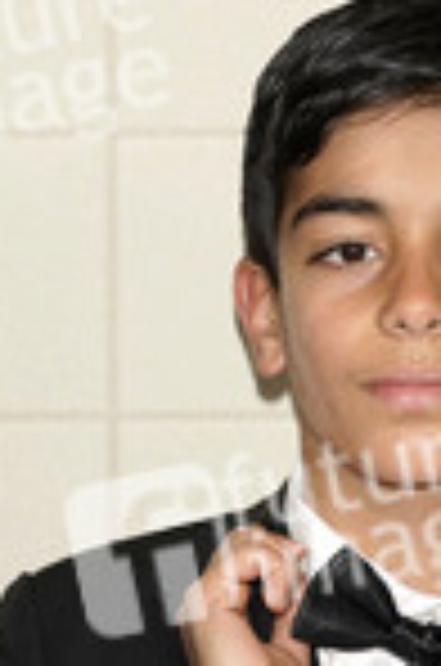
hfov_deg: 5.1
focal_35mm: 268
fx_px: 4947
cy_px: 756
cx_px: 428
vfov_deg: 7.6
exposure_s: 1/160
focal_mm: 99
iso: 320
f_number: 5.6
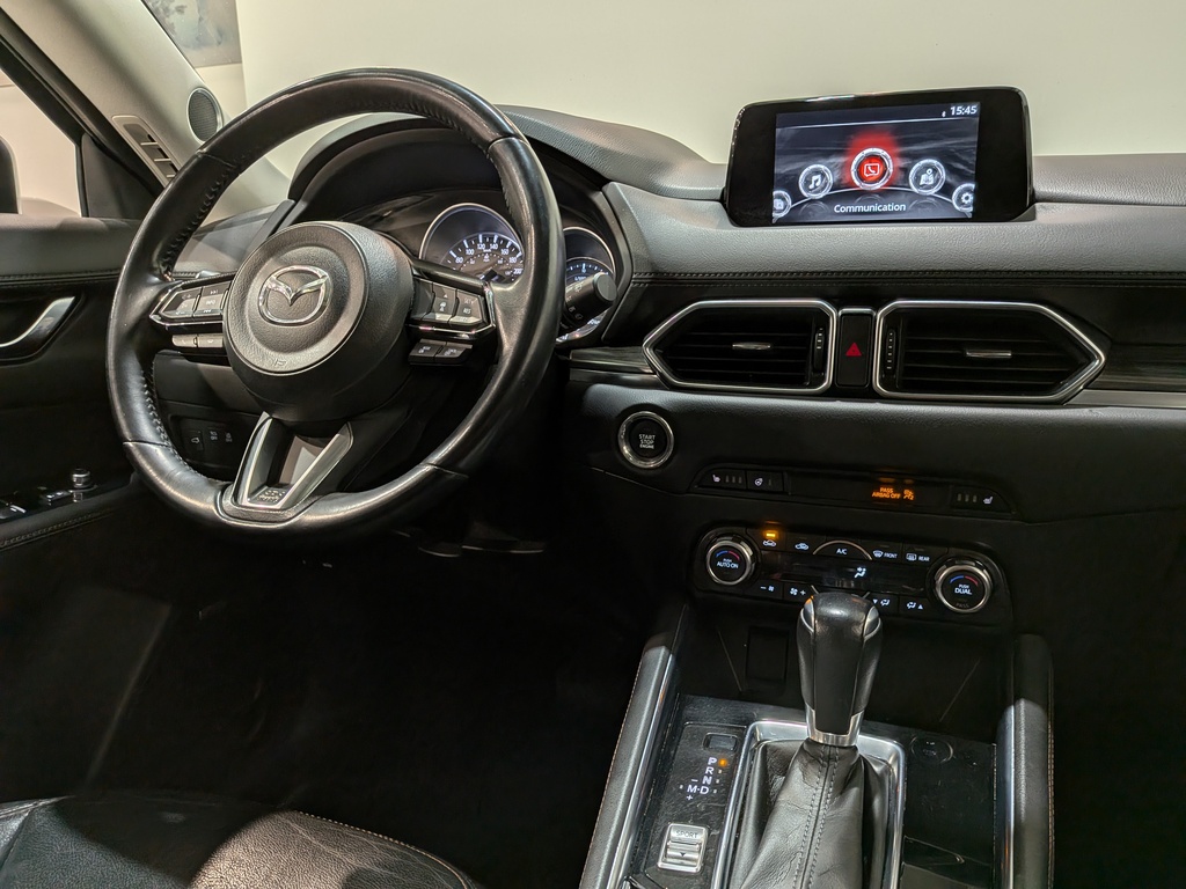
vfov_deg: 56.8
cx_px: 593
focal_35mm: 24
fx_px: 822
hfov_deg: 71.6
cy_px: 444
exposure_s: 1/115
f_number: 1.7
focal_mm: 4.53
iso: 26
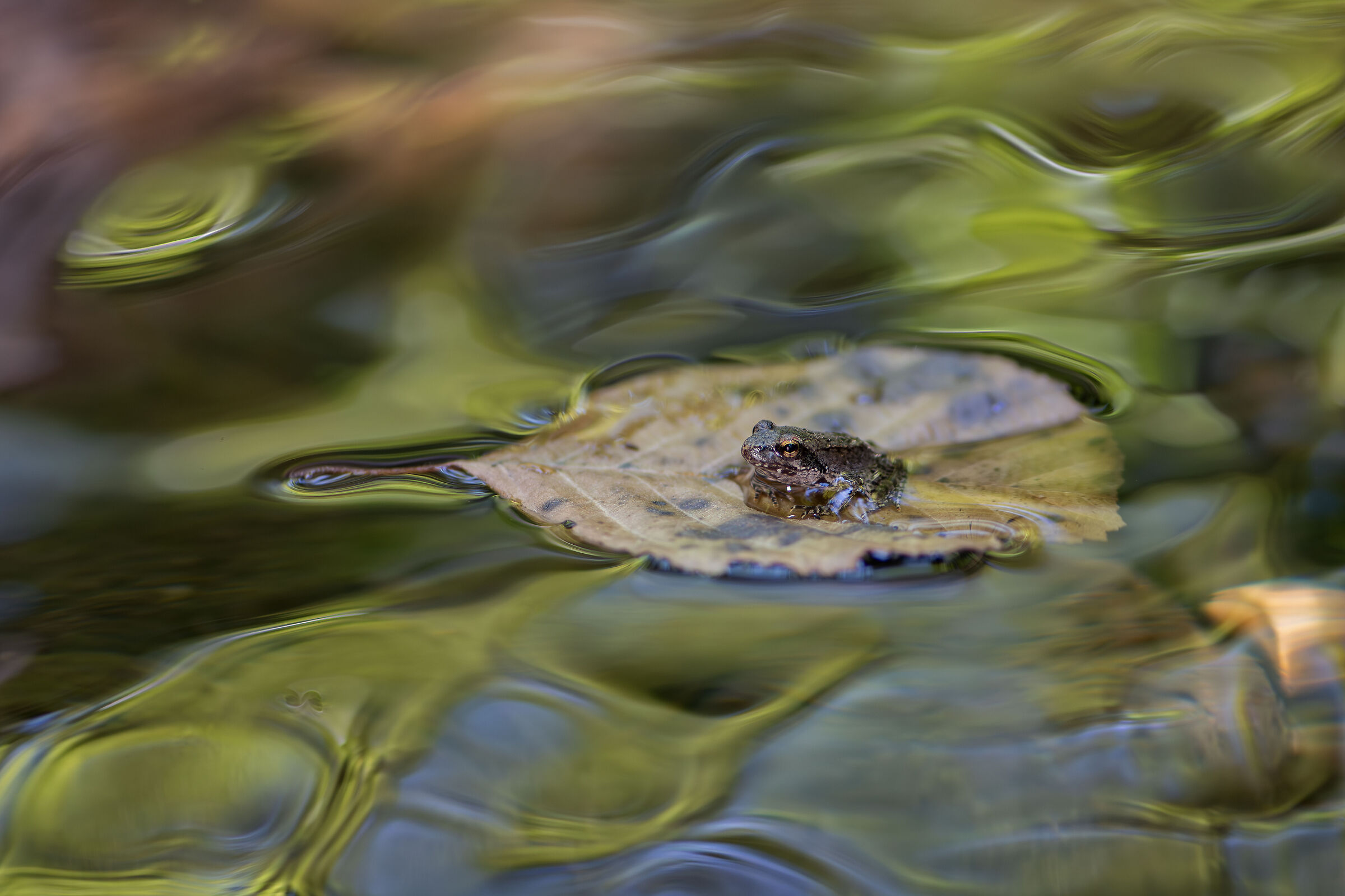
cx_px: 672
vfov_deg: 8.7
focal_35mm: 158
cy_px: 448
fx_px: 5884
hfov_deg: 13.0
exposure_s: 1/320
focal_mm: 105
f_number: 3
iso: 800
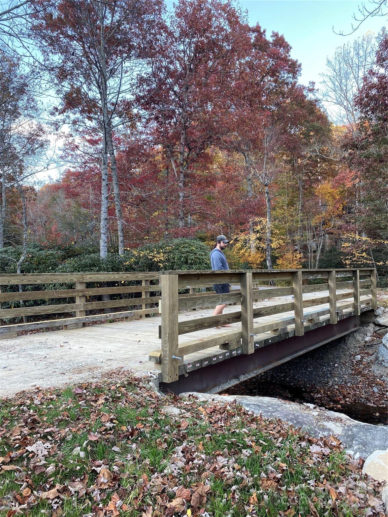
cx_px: 194
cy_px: 258
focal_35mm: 26
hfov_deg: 53.1
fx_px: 389
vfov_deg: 67.3
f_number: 1.8
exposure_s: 1/122
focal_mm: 4.25
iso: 64
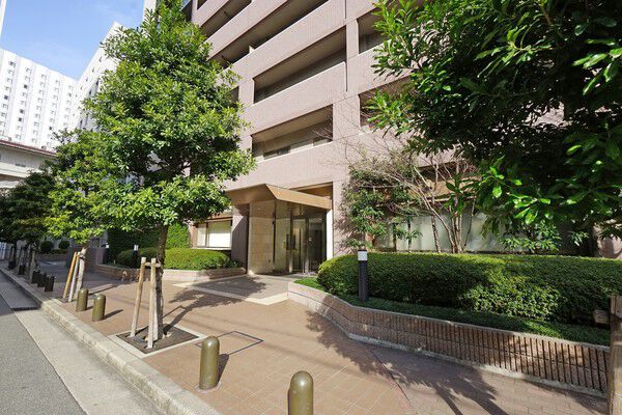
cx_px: 311
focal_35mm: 15
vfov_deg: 77.3
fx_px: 259
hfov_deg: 100.4
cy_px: 208
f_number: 11
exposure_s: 1/60
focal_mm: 10
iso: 100
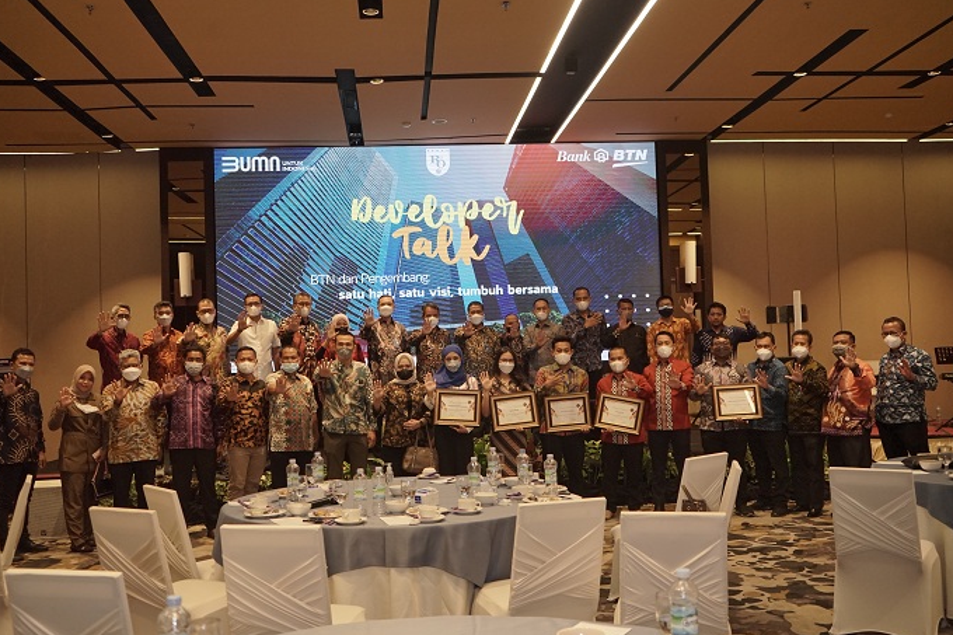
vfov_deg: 37.8
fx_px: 926
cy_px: 317
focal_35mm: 35
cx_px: 472
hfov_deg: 54.4
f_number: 4
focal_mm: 34
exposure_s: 1/125
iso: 1600
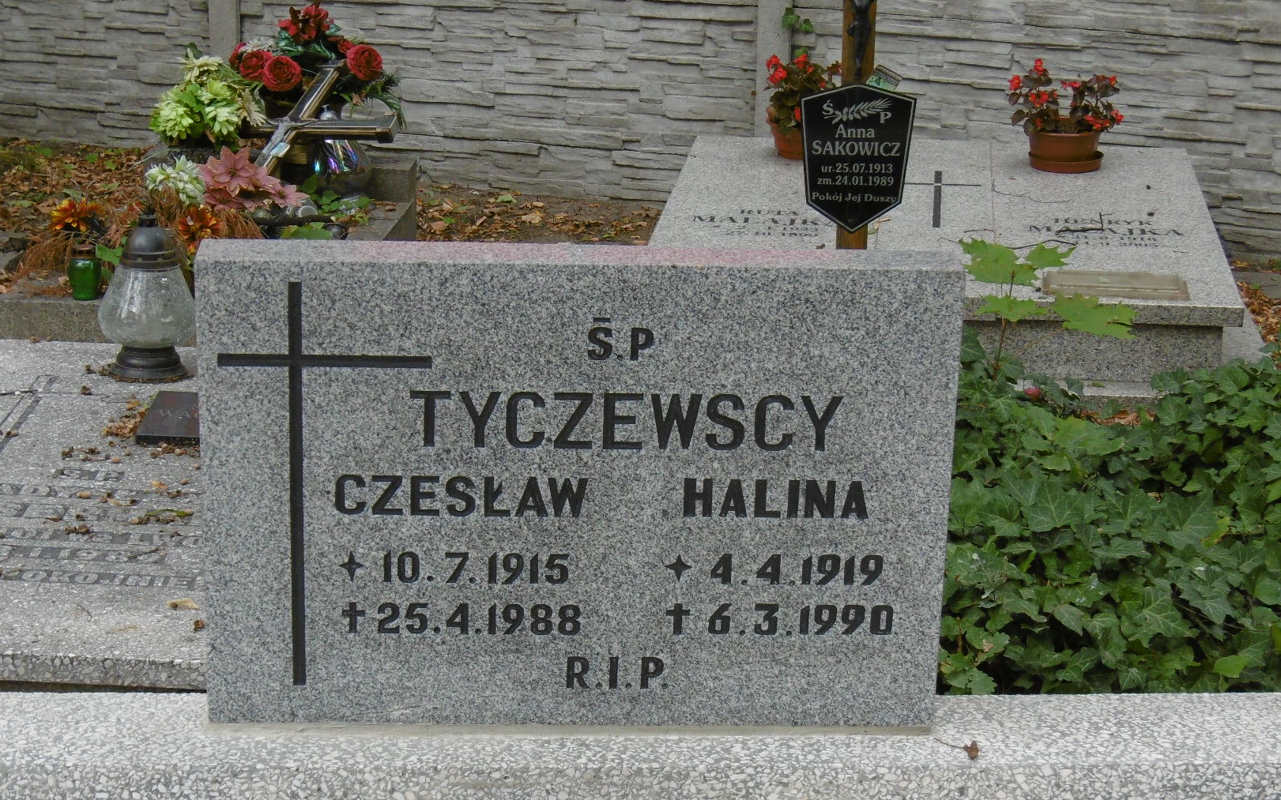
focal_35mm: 79
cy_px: 571
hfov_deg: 26.1
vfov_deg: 16.5
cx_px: 650
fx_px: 2758
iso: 100
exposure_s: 1/160
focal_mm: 10.5
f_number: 4.2
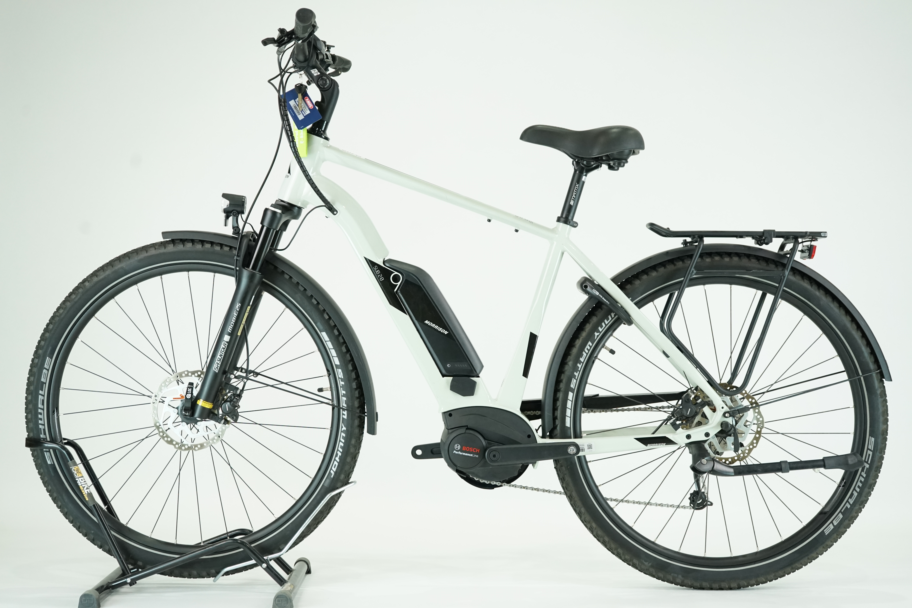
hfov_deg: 37.5
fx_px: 1343
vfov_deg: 25.5
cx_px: 456
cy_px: 304
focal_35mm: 53
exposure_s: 1/200
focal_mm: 53
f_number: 5.6
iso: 2000
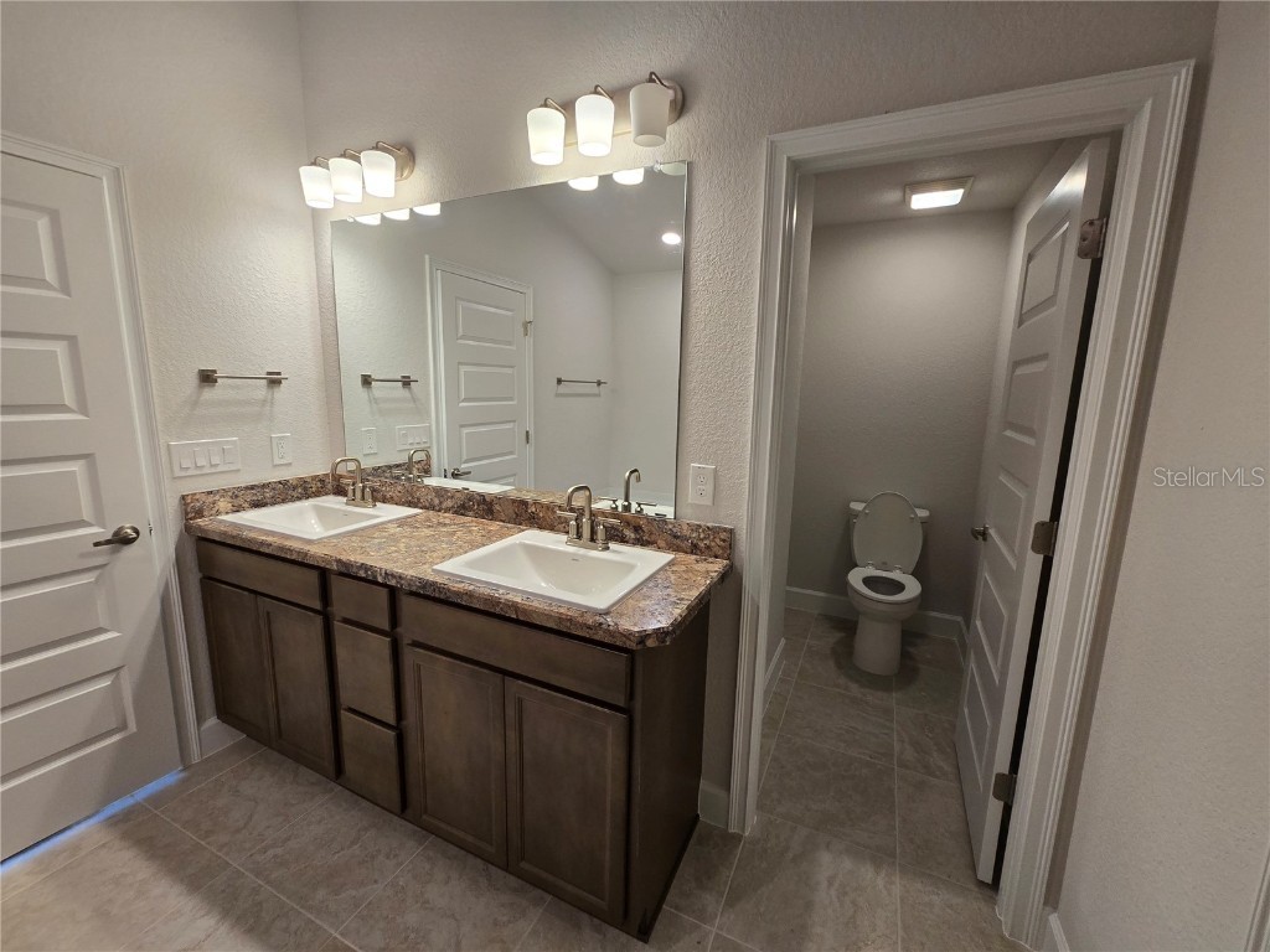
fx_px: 477
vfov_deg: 89.9
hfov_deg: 106.2
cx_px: 635
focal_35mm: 13
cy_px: 476
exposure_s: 1/100
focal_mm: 2.2
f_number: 2.2
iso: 125
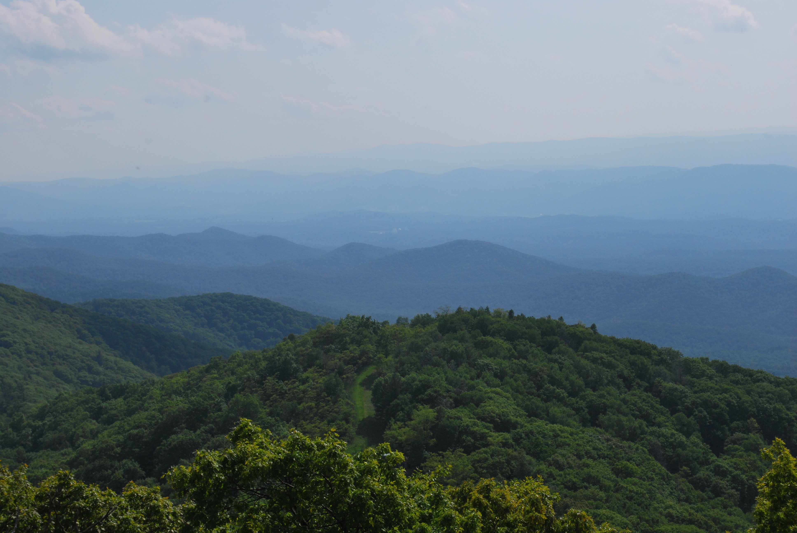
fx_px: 1596
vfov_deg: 19.0
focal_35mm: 72
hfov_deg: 28.0
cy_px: 266
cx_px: 398
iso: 200
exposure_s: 1/640
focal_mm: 48
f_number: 13
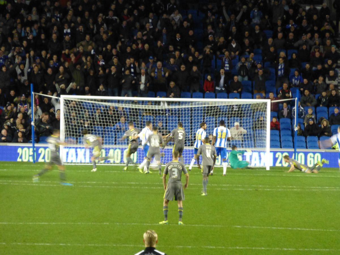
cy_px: 128
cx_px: 170
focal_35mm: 364
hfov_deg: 5.4
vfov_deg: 4.1
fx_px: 3575
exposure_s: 1/25
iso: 800
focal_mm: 65
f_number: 5.9
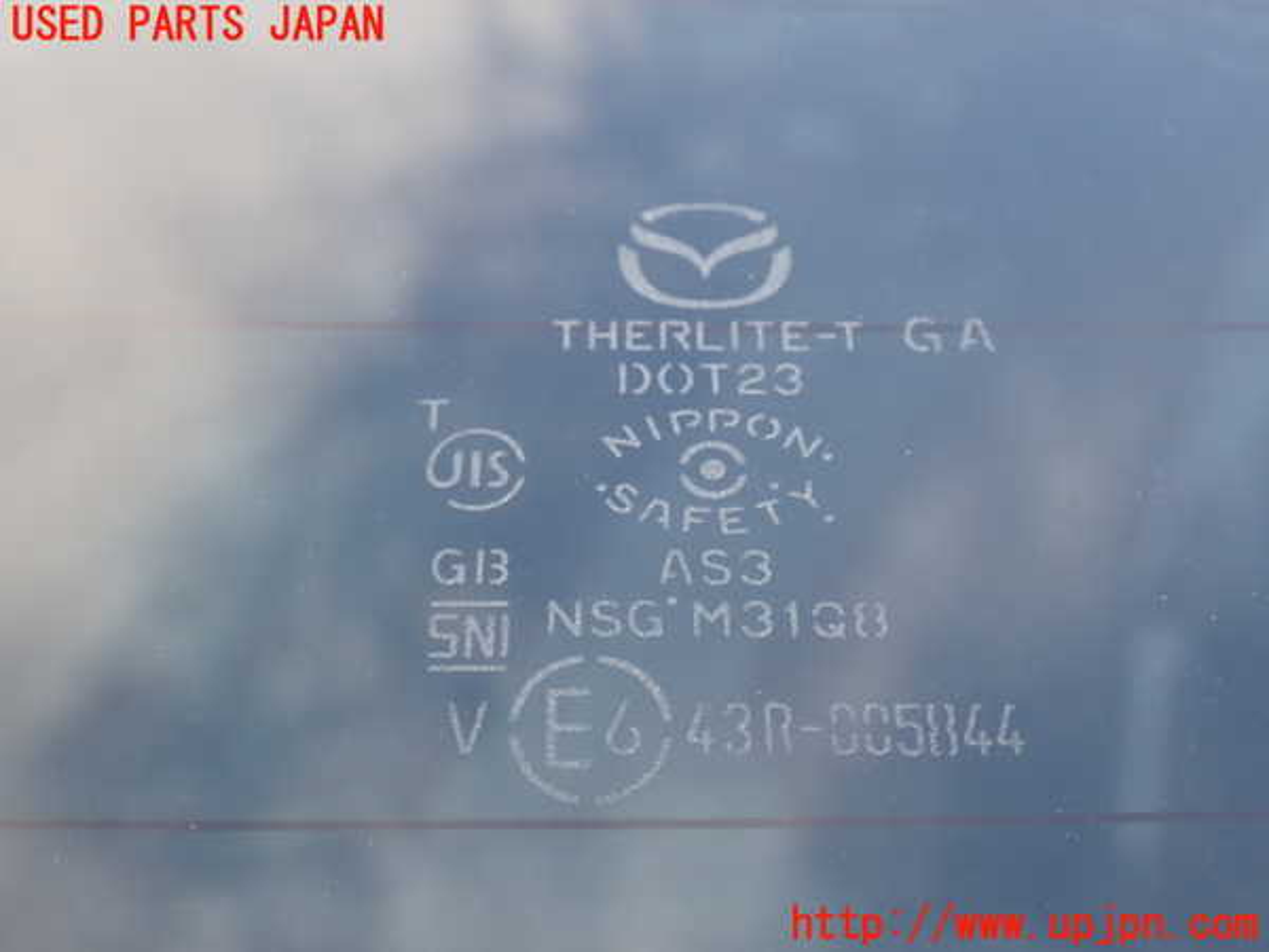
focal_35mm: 50
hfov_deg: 38.2
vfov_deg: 29.1
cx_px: 634
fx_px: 1833
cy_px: 476
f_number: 3.2
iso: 200
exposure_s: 1/100
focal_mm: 9.01
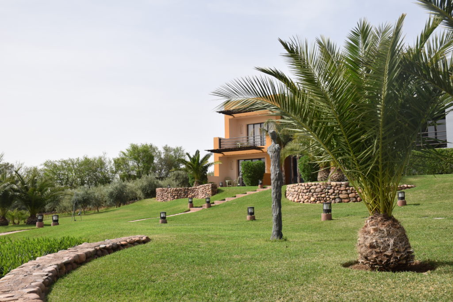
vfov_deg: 36.9
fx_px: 453
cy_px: 151
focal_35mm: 36
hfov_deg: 53.1
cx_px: 226
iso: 100
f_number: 8
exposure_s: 1/250
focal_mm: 24
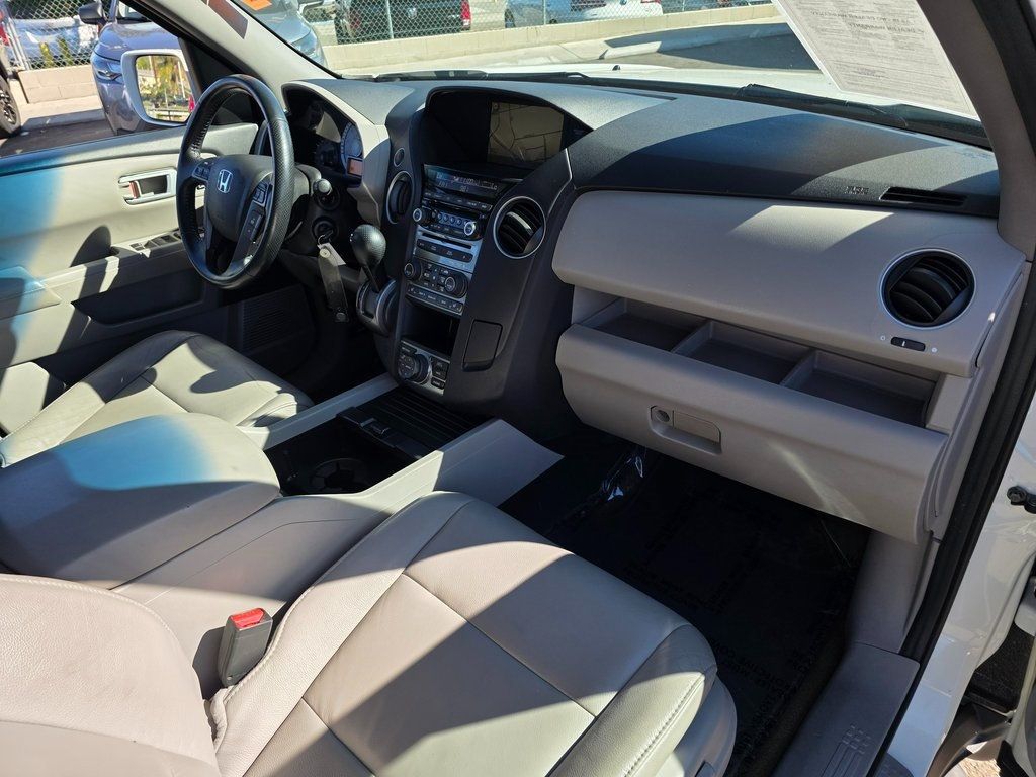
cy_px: 388
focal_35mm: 23
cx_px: 518
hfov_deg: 73.9
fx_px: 688
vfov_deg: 58.9
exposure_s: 1/1238
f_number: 1.7
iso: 80
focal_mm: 6.3
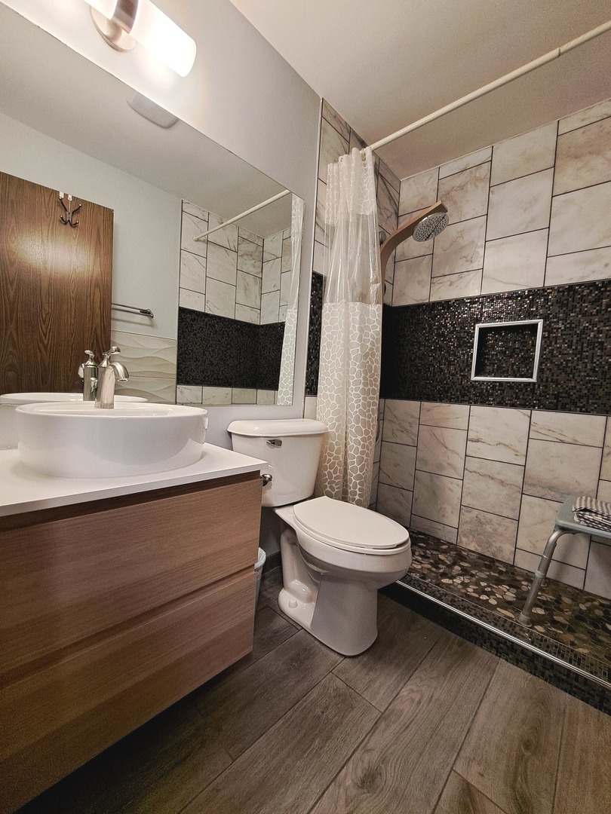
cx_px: 306
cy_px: 407
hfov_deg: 89.9
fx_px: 306
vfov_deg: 106.2
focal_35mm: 13
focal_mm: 1.74
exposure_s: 1/40
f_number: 2.2
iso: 100
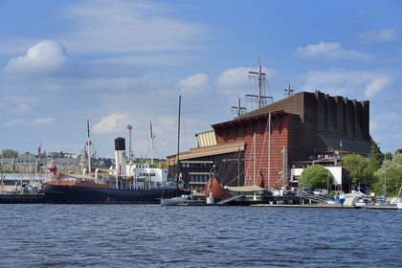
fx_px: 1117
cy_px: 134
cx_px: 201
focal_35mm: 100
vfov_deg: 13.7
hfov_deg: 20.4
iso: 200
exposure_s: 1/800
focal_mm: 100
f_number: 8
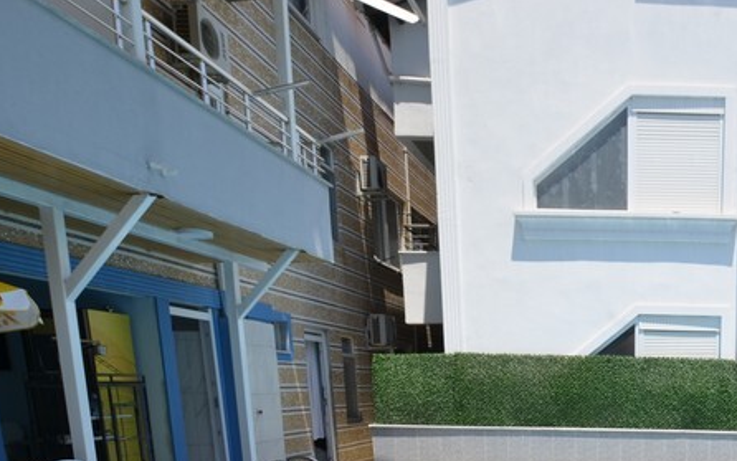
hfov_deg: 49.4
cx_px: 661
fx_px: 703
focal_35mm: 35
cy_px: 555
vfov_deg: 30.7
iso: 100
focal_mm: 10
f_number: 8
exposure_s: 1/250
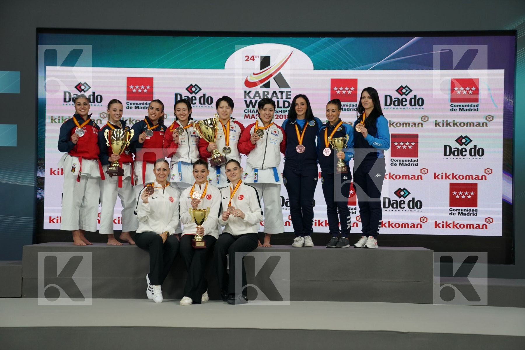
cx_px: 262
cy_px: 175
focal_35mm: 70
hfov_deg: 28.8
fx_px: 1021
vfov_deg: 19.5
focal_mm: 70
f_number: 2.8
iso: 1250
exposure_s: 1/250
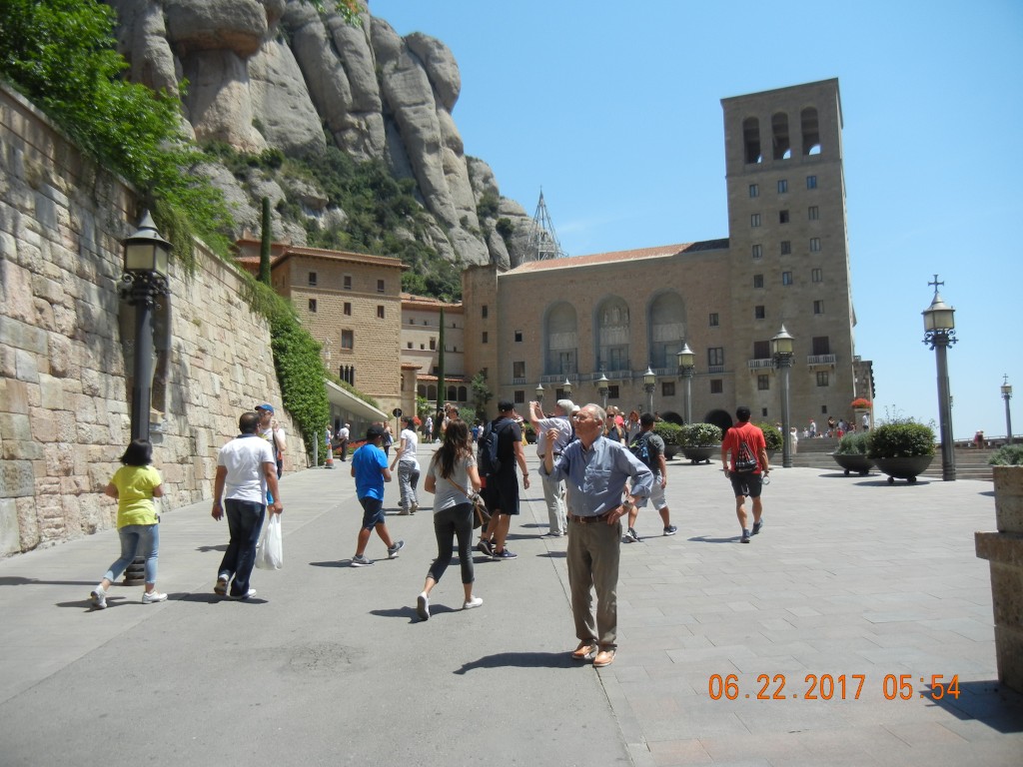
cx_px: 512
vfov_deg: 46.8
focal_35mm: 30
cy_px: 384
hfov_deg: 60.0
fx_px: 887
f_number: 7
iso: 160
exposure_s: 1/349
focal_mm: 5.4
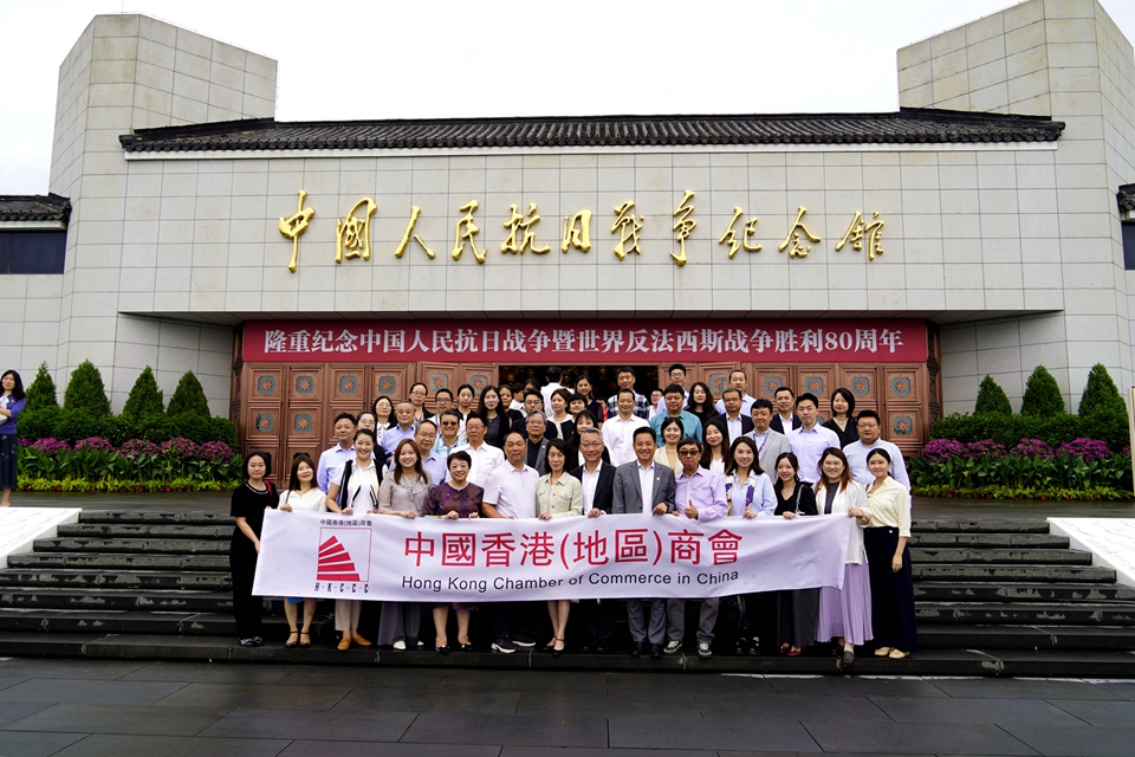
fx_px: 757
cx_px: 568
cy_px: 378
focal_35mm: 24
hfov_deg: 73.7
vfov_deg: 53.1
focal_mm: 24
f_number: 5
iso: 100
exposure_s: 1/160
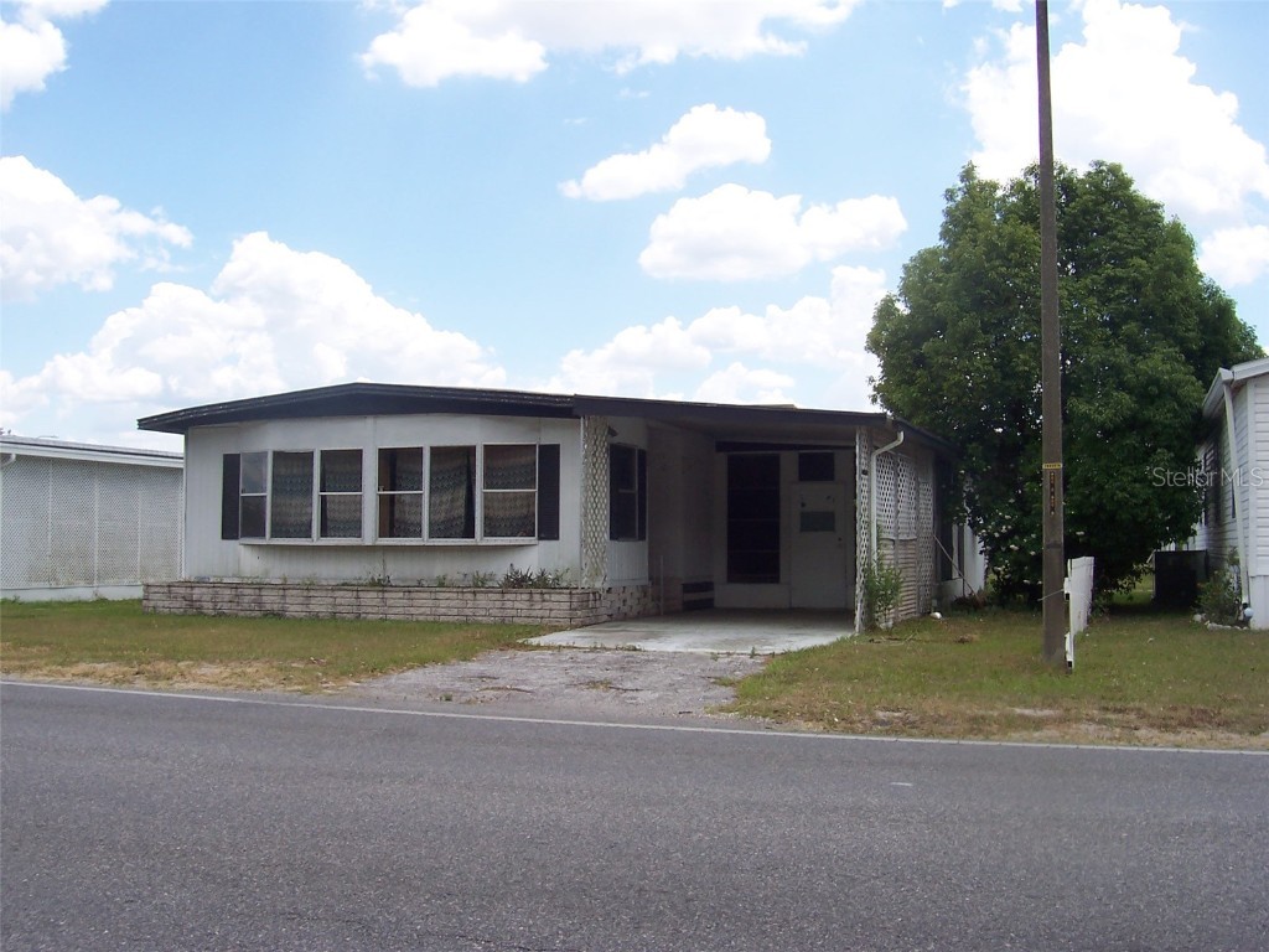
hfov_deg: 50.1
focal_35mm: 37
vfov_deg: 38.7
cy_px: 476
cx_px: 634
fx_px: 1356
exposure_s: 1/350
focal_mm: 5.6
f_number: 5.6
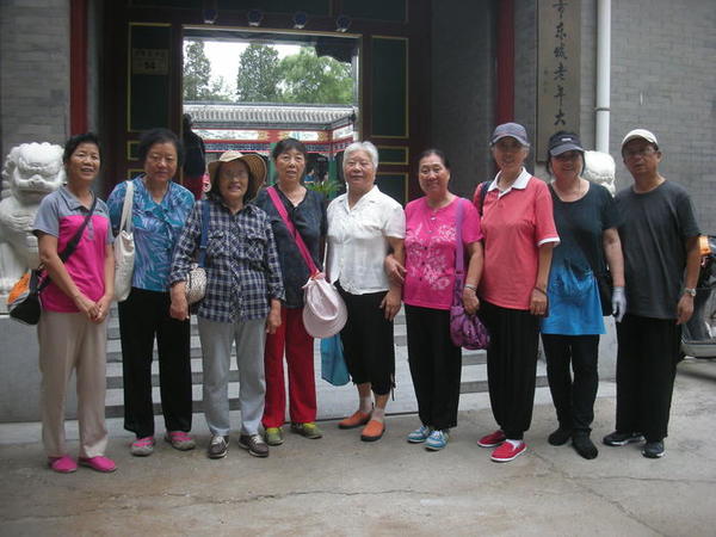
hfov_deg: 52.6
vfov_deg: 40.7
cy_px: 268
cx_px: 358
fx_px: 724
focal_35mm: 35
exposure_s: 1/94
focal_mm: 5.8
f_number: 2.8
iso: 50
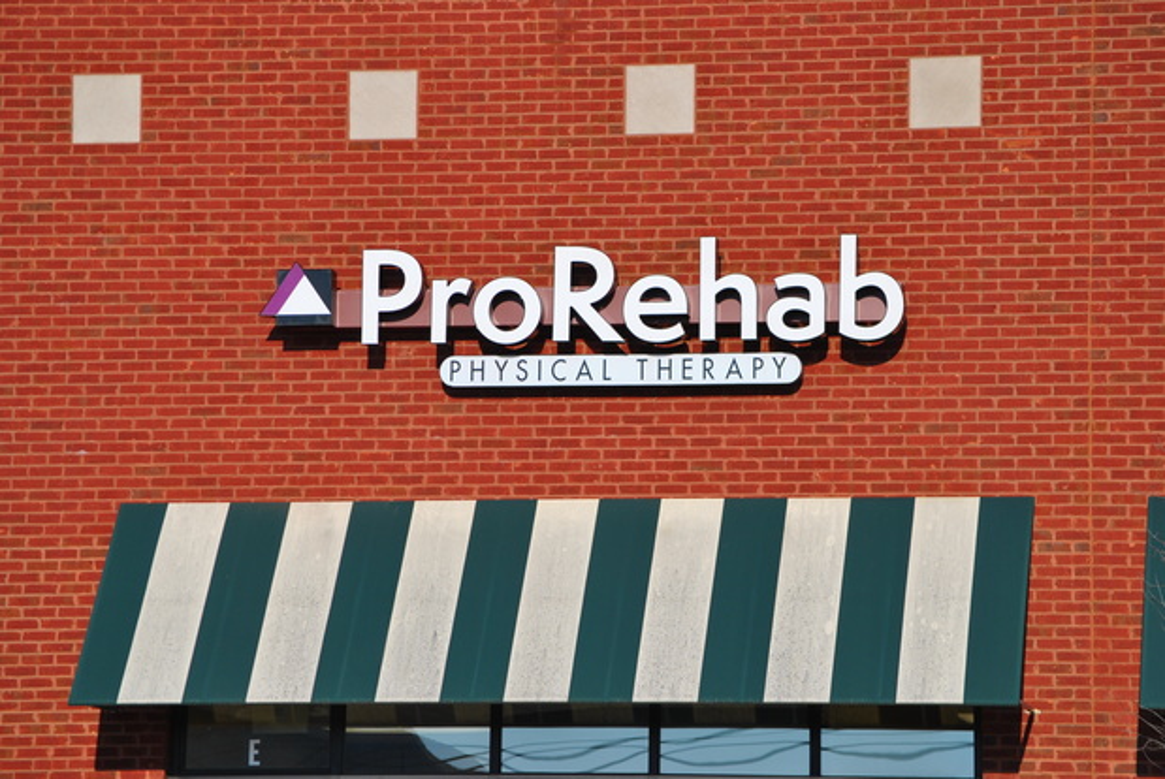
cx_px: 582
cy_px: 390
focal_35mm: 147
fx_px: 4761
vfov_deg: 9.4
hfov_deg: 13.9
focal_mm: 98
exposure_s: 1/640
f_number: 6.3
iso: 100
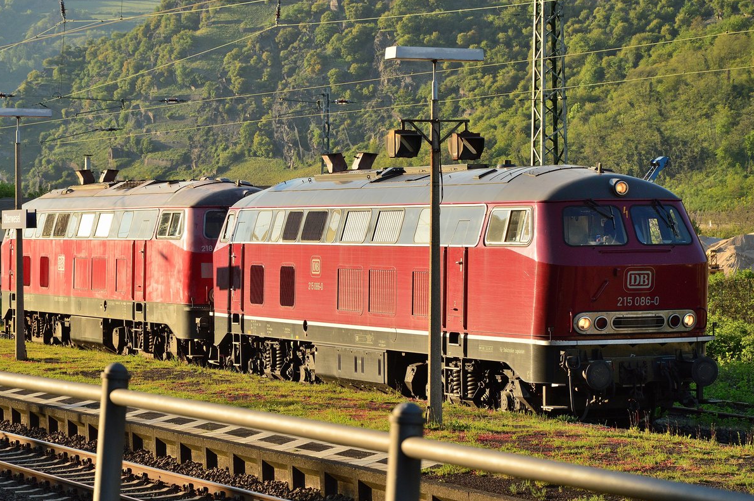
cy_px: 250
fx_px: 2531
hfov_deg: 16.9
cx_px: 377
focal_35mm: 121
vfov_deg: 11.3
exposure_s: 1/400
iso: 400
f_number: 8
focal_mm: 80
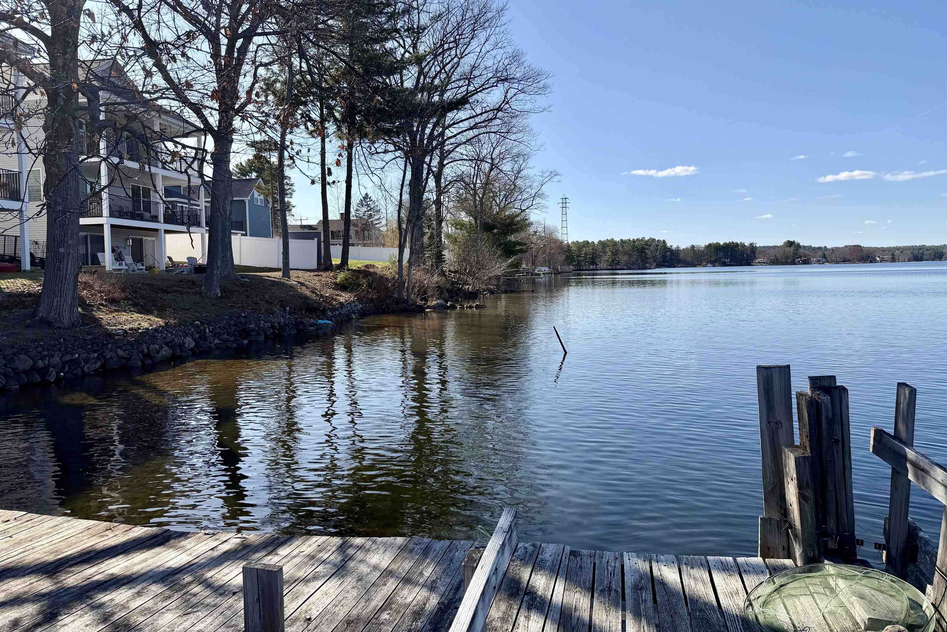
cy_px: 300
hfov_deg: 71.5
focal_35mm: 25
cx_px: 473
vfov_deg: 51.3
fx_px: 658
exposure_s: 1/4673
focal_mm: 6.76
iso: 80
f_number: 1.78
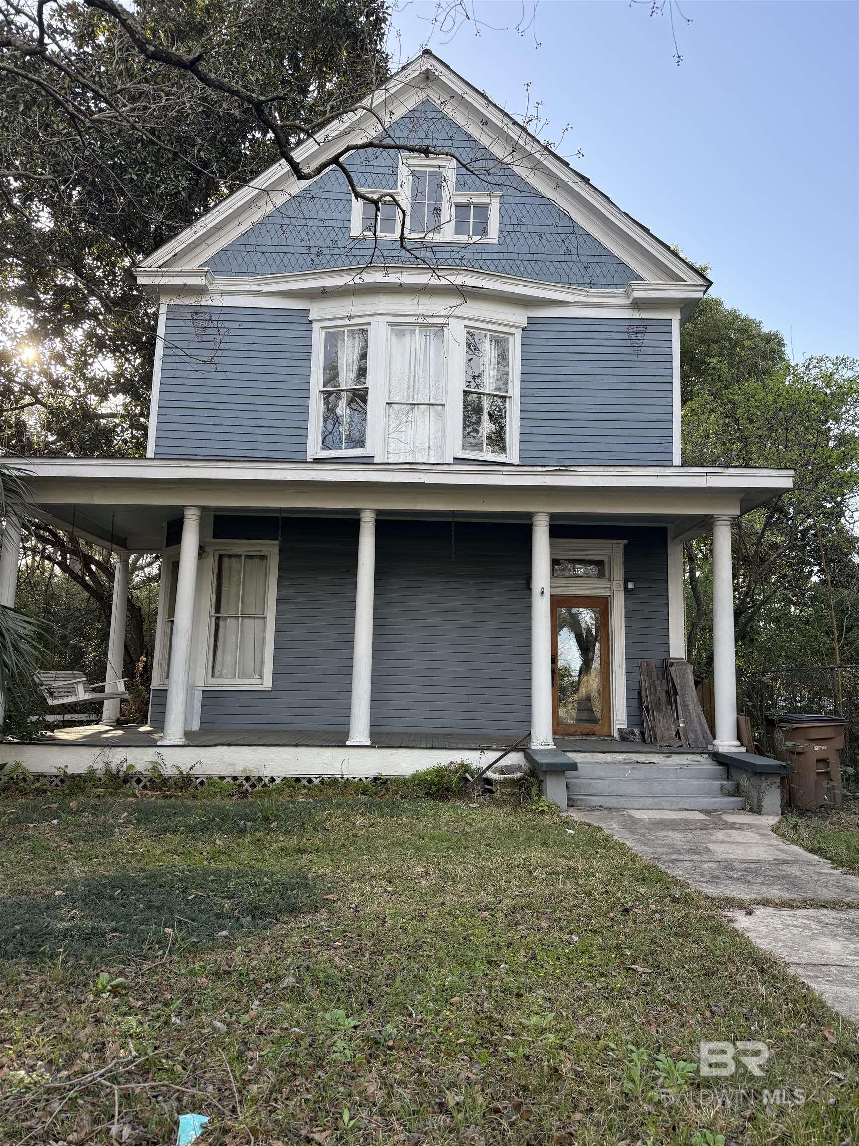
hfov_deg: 56.8
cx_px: 430
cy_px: 573
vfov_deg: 71.6
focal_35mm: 24
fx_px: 794
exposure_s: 1/788
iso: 100
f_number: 1.78
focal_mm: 6.76
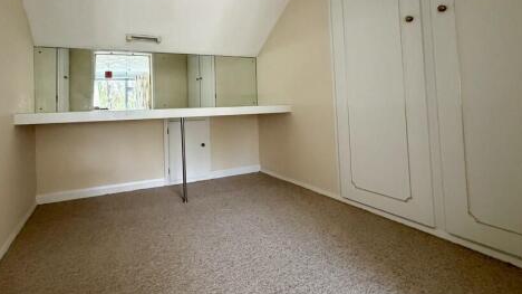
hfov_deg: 88.5
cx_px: 209
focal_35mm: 19
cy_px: 101
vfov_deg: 57.2
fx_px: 263
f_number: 2.2
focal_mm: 2.22
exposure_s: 1/60
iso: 500
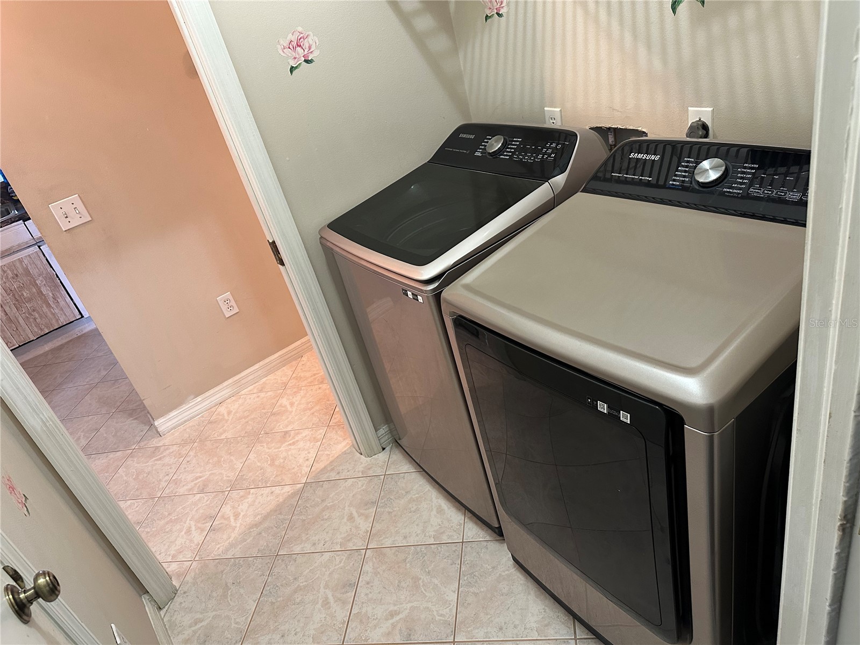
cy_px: 322
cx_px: 430
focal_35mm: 24
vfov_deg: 56.8
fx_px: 596
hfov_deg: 71.6
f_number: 1.78
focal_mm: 6.86
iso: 400
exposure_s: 1/60
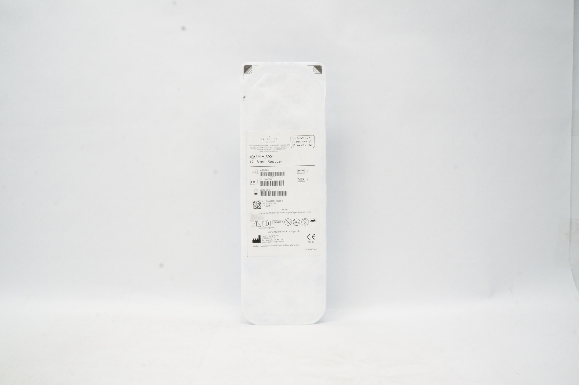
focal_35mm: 27
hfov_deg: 67.4
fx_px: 434
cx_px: 290
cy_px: 192
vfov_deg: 47.8
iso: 1600
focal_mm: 18
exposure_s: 1/15
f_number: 18
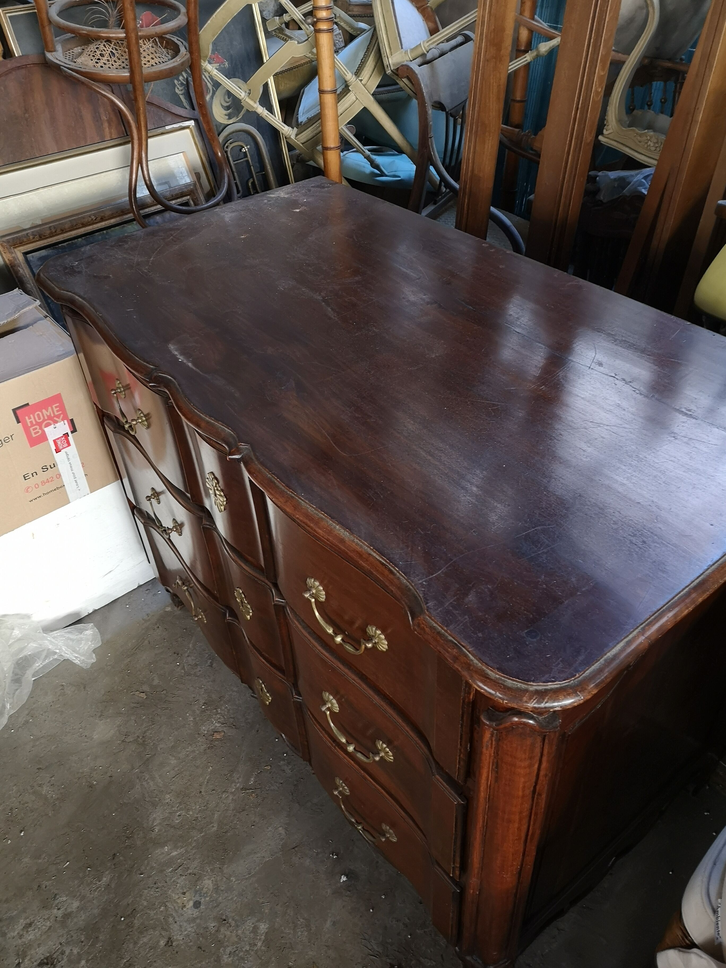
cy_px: 484
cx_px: 363
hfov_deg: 51.4
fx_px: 755
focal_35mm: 27
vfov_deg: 65.3
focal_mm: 3.95
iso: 320
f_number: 1.8
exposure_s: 1/25
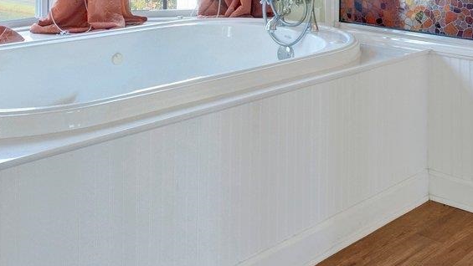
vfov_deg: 18.5
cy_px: -113
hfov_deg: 35.5
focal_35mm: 59
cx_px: 262
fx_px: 739
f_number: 8
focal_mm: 15.5
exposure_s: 1/50
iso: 1000
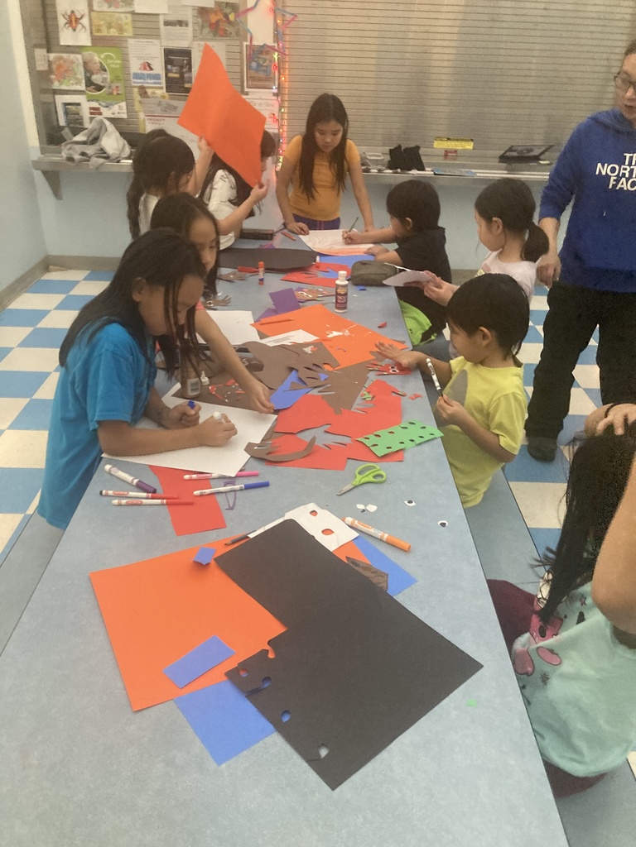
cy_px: 424
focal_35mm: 28
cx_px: 318
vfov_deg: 63.4
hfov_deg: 49.7
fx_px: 686
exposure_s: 1/30
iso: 320
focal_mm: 3.99
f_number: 1.8
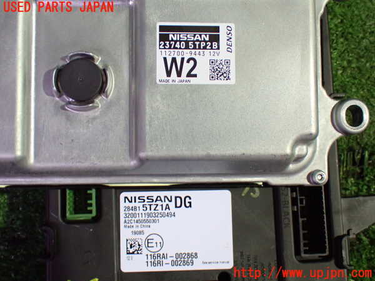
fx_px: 477
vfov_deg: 32.9
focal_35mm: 44
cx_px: 188
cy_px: 140
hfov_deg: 42.9
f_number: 2.9
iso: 1000
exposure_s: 1/40
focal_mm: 7.84
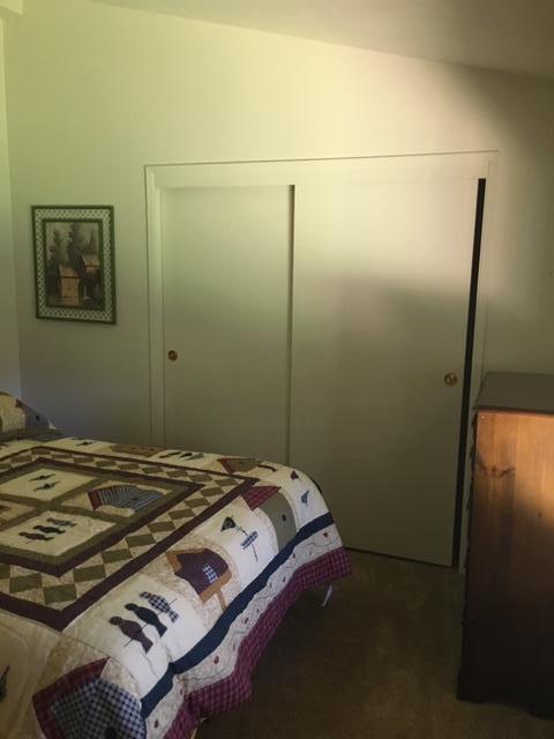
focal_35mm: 29
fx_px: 619
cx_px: 277
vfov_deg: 61.7
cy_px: 370
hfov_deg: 48.2
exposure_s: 1/15
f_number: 2.2
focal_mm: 4.15
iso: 200
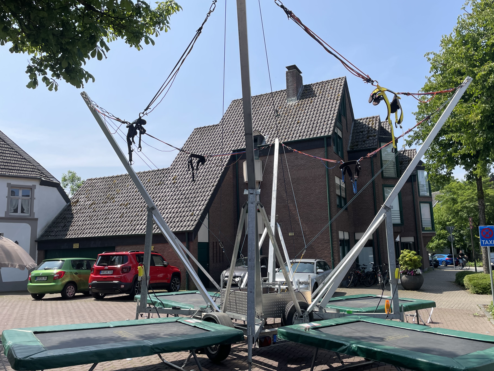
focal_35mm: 29
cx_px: 257
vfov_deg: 48.2
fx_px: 414
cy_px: 197
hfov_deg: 61.6
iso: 32
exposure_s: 1/2959
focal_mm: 4.2
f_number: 1.6
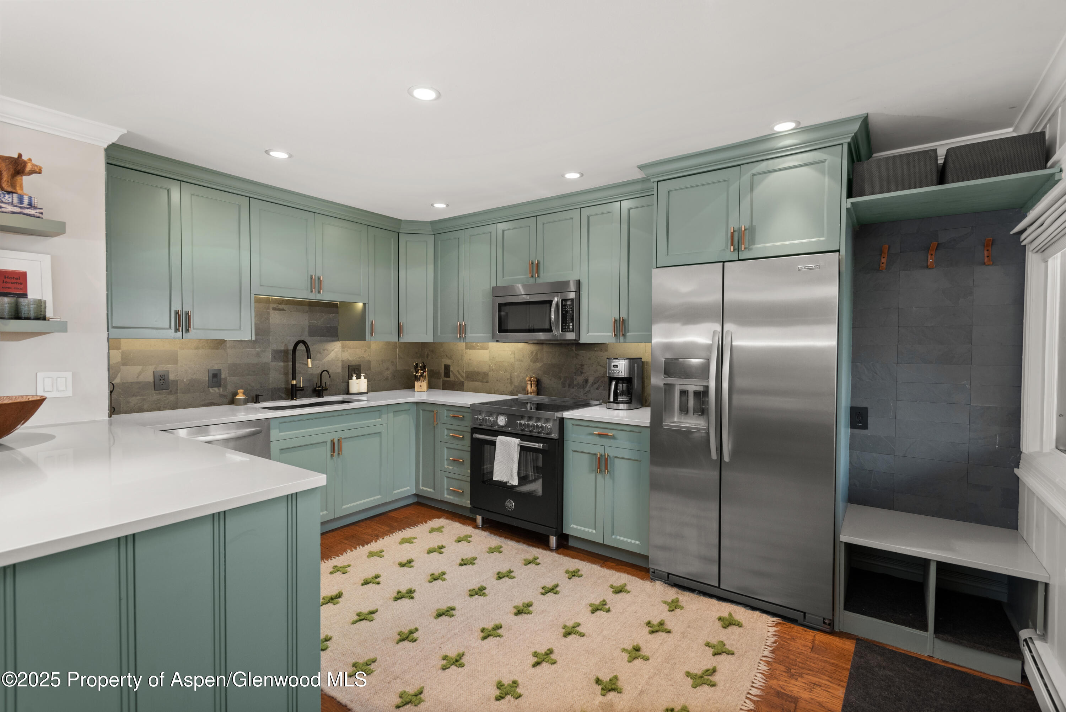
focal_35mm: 17
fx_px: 504
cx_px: 533
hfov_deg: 93.3
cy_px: 356
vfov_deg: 70.5
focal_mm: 17
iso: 100
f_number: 7.1
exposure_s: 2
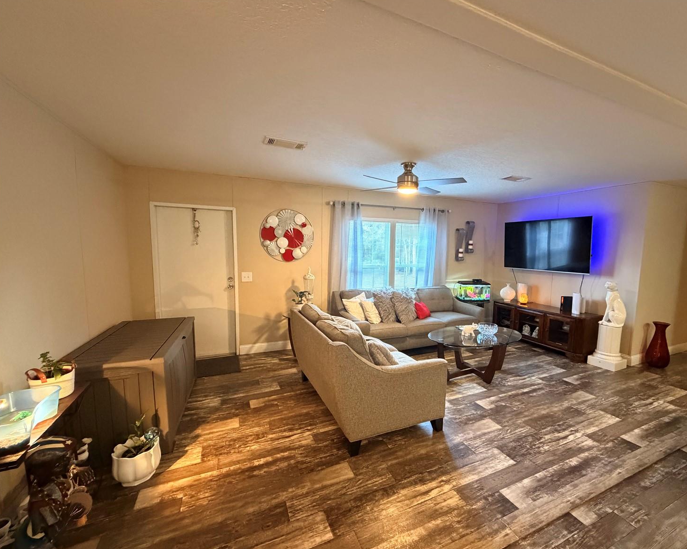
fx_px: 305
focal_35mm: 15
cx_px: 371
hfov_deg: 96.6
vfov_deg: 84.0
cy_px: 277
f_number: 2.2
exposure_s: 1/60
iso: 1250
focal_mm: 2.22
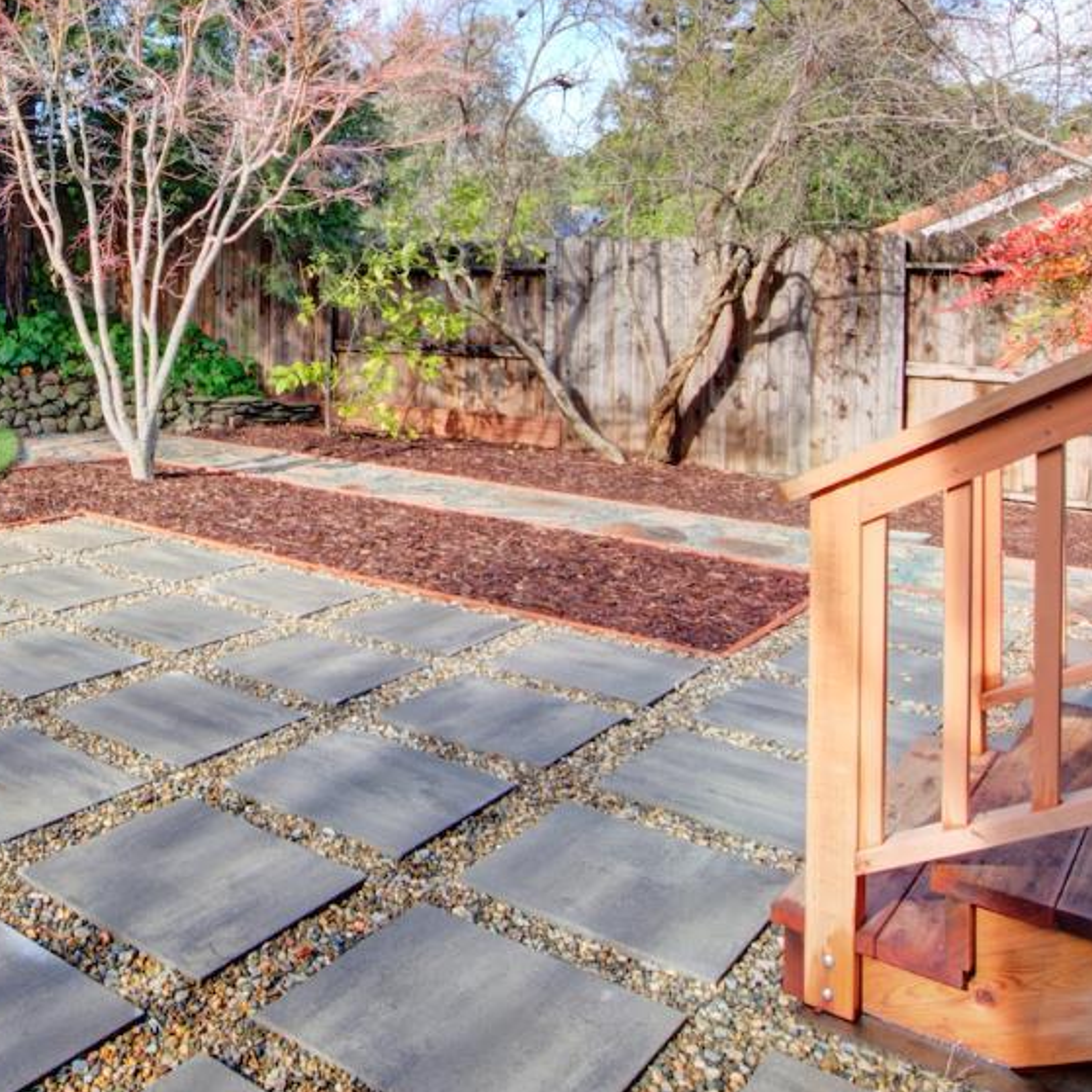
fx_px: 1142
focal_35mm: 32
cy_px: 292
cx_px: 159
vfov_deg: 49.3
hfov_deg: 47.2
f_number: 14
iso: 100
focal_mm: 14
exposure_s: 1/25
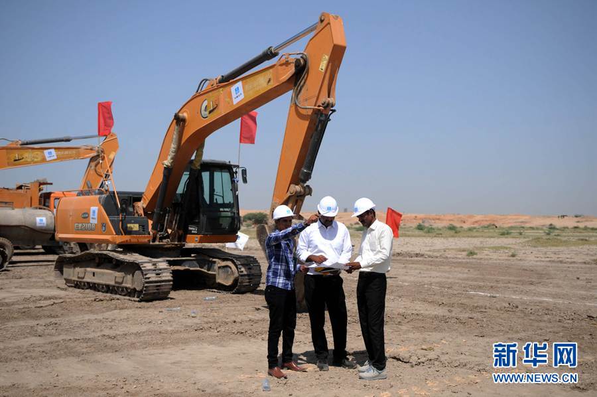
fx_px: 696
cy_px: 198
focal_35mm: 42
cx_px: 298
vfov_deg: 31.8
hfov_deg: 46.4
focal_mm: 28
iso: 200
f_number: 2.8
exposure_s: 1/5000
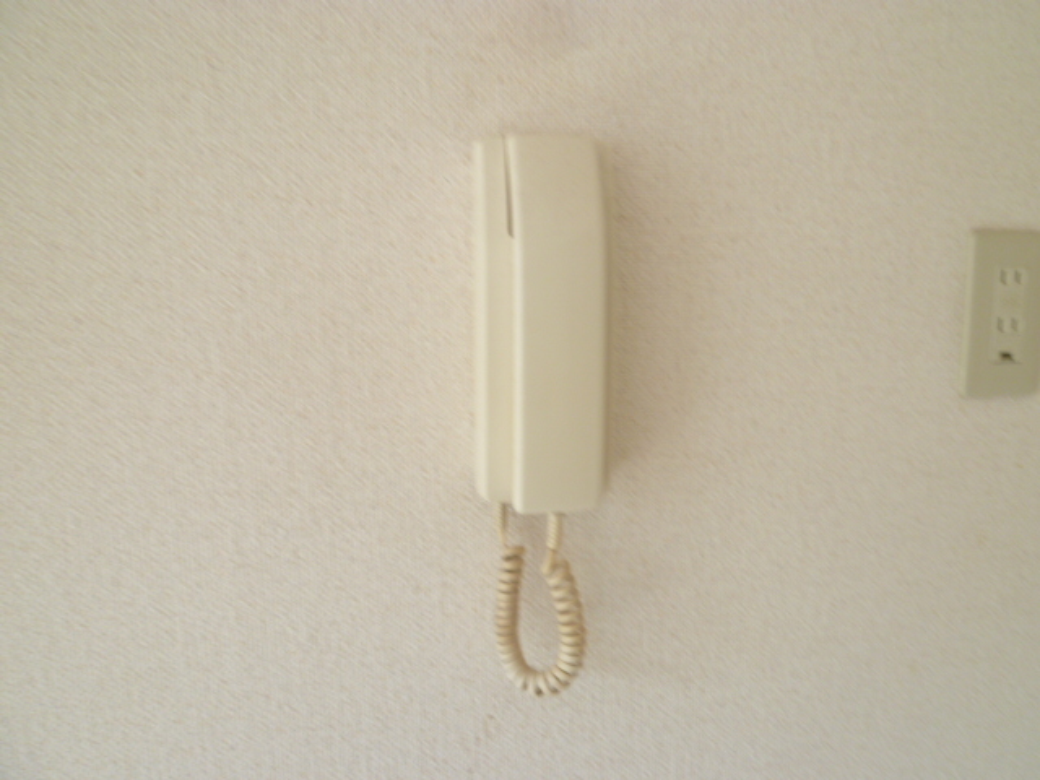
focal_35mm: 25
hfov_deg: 69.4
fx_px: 751
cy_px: 390
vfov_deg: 54.9
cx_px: 520
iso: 100
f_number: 2.8
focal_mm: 4.5
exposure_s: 1/30
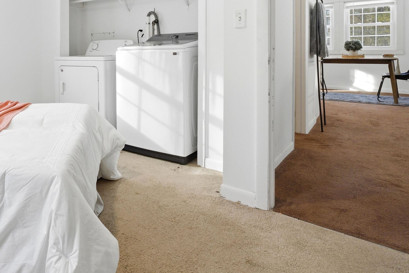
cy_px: 46
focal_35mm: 26
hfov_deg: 64.6
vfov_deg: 46.4
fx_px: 295
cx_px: 95
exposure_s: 1/125
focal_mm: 10
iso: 800
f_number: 8
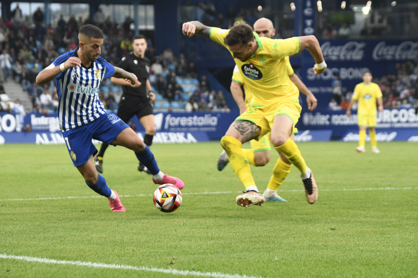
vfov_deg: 6.8
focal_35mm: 202
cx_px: 209
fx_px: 2345
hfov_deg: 10.2
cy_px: 139
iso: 2500
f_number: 5.6
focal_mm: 135
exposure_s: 1/640
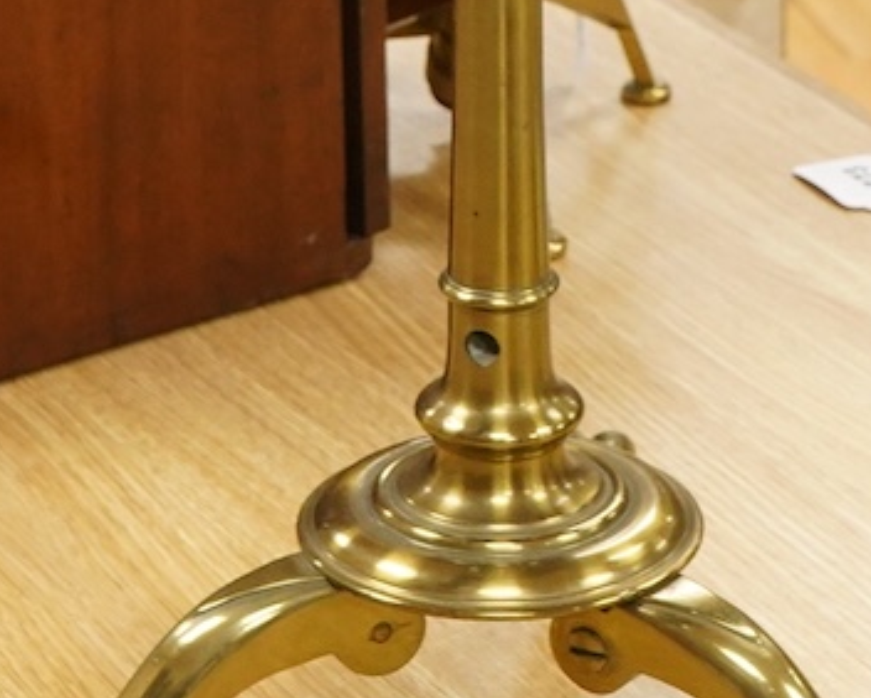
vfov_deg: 8.4
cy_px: -63
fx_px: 4720
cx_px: 526
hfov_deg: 10.5
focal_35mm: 183
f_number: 8
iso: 4000
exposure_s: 1/100
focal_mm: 40
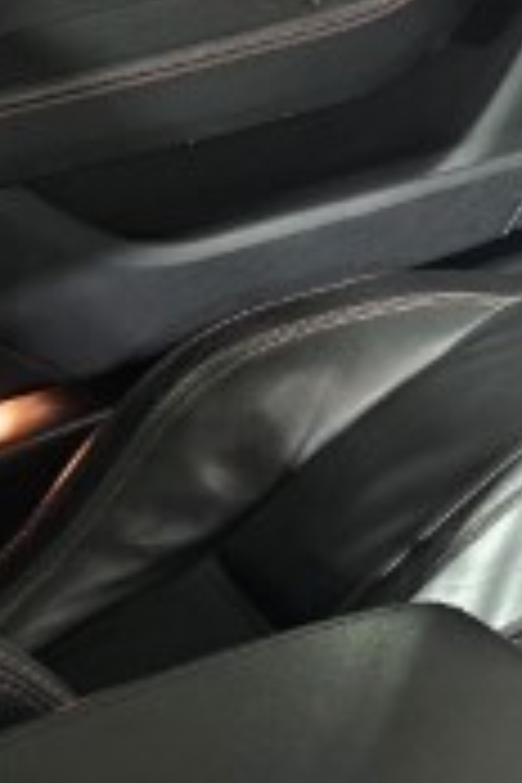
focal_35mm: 88
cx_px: 1026
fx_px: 1914
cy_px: 140
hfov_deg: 13.4
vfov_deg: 22.8
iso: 640
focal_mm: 6.3
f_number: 1.7
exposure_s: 1/33
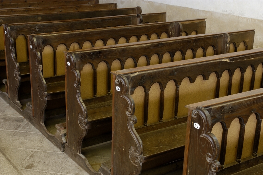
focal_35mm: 57
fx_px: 416
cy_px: 88
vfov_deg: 23.7
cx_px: 132
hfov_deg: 35.1
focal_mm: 38
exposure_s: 6
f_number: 14
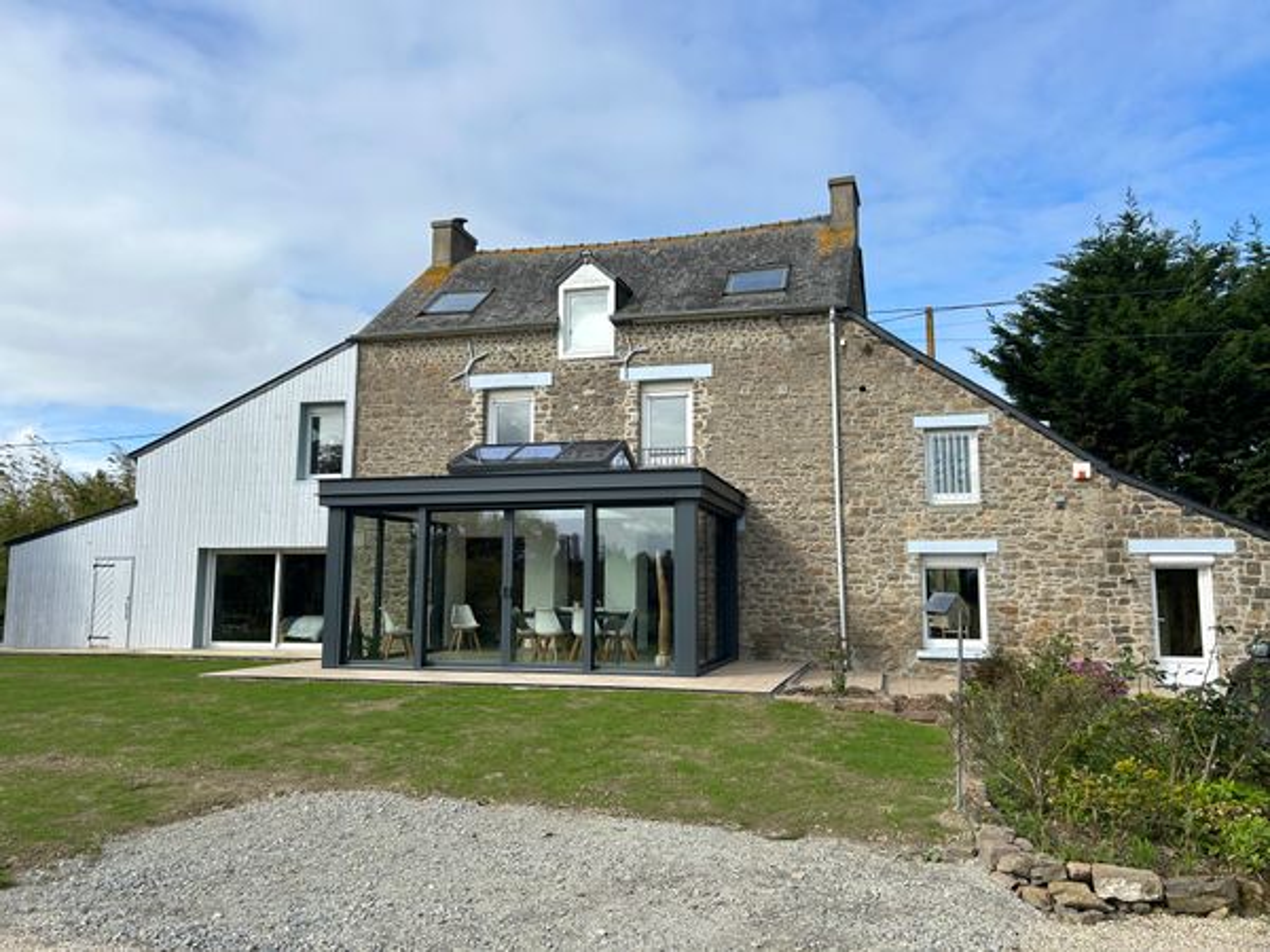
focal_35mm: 26
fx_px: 954
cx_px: 635
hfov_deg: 67.3
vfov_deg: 53.1
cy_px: 476
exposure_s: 1/3968
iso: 50
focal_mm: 5.7
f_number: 1.5
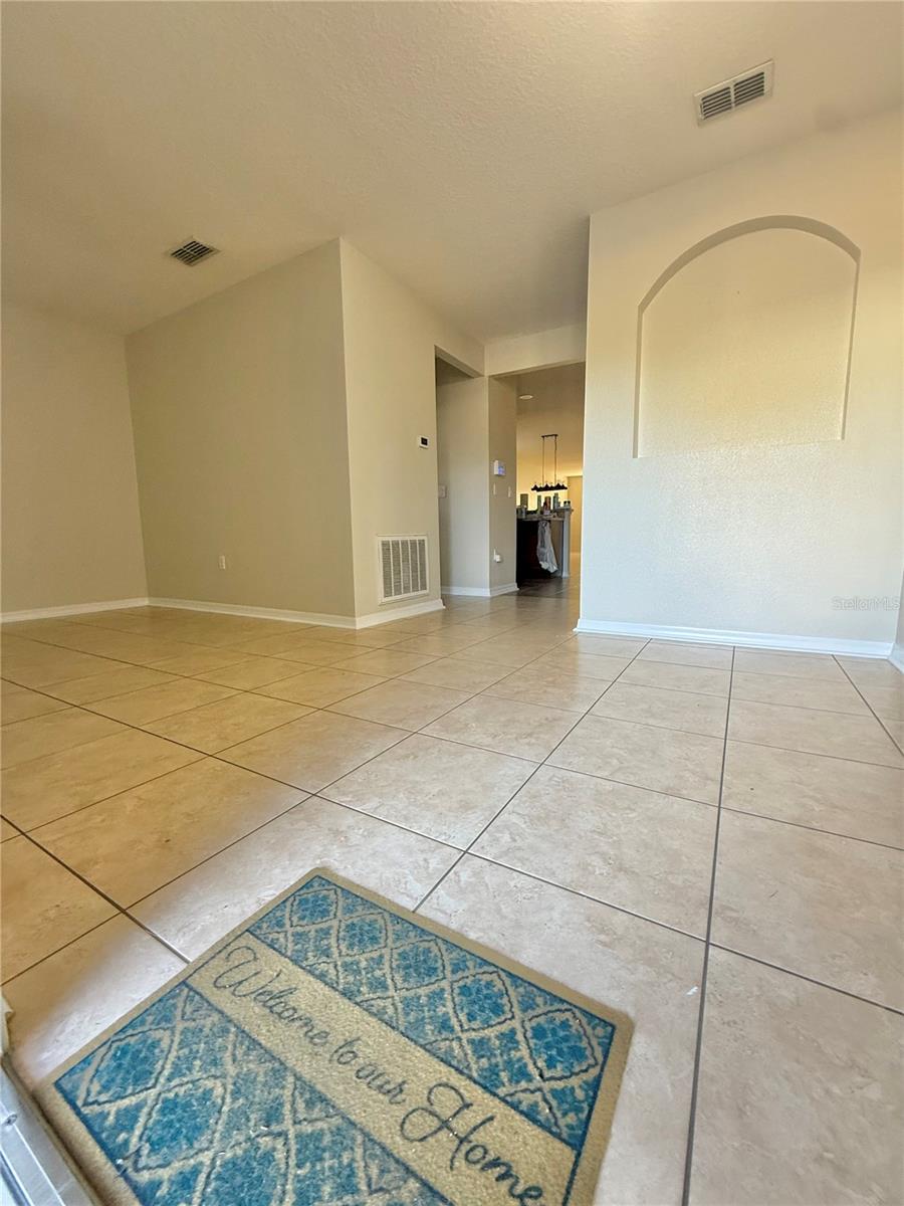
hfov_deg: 85.7
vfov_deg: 102.1
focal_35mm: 14
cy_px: 603
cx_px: 452
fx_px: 487
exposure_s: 1/60
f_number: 2.2
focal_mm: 2.22
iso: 160
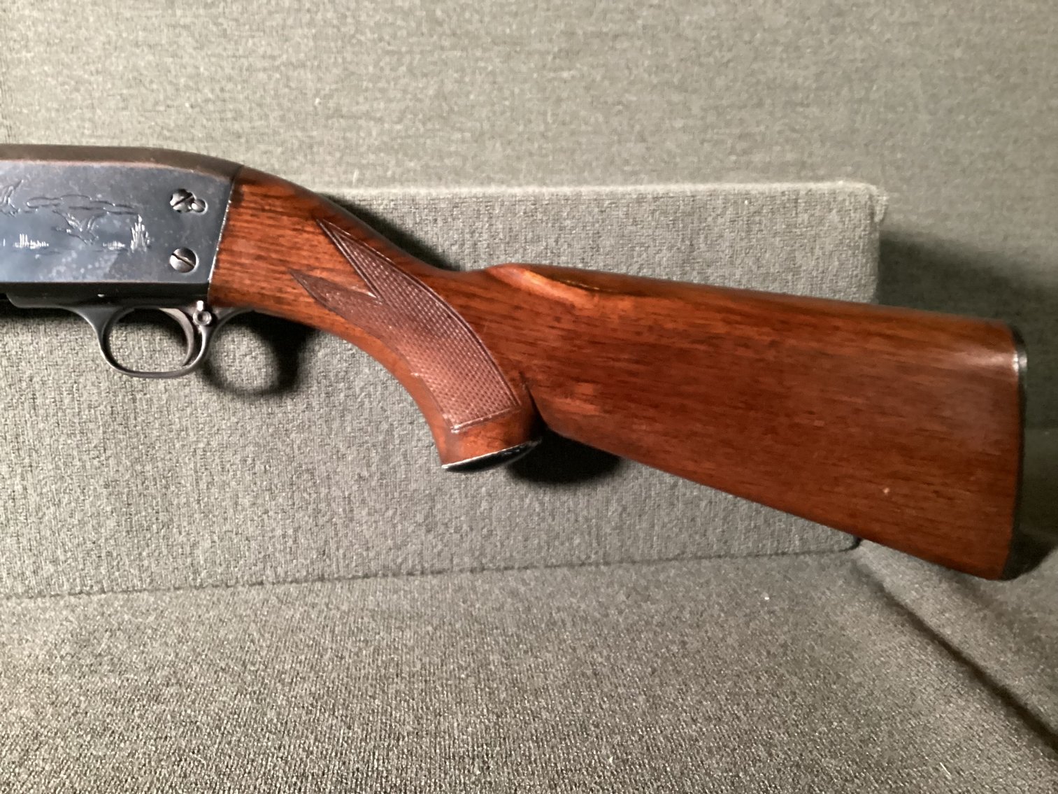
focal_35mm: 31
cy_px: 397
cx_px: 529
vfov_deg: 45.4
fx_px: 948
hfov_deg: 58.3
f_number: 2.4
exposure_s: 1/24
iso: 640
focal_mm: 3.3
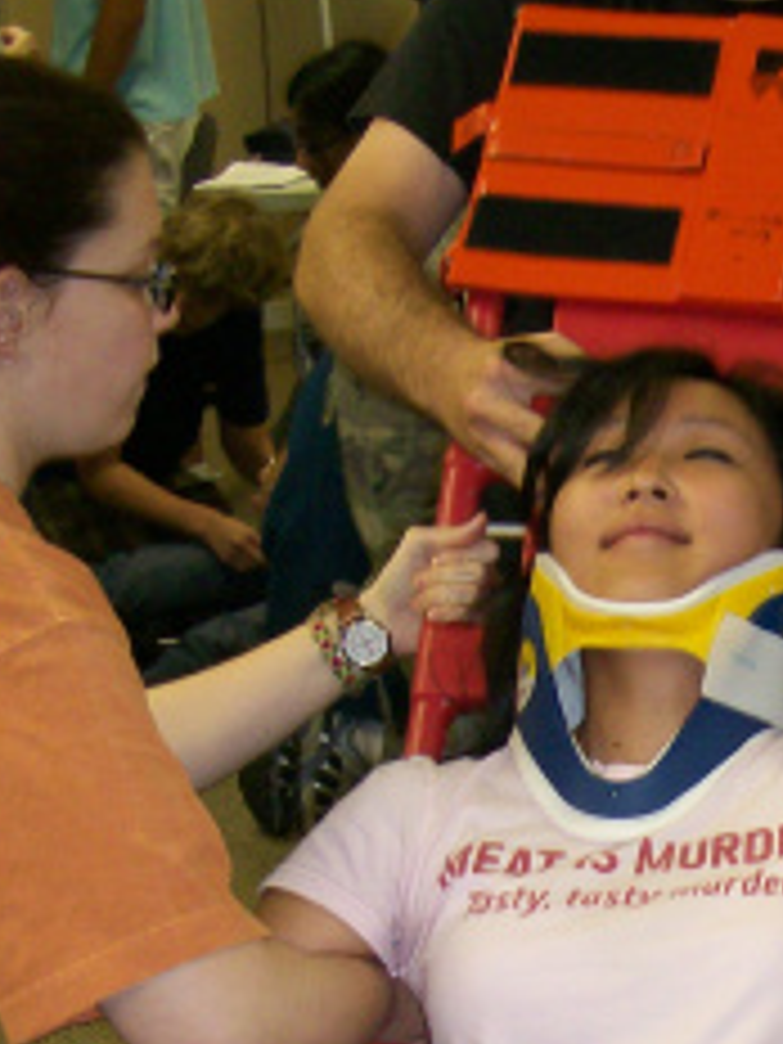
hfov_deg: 15.7
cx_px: 688
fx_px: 2805
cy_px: 958
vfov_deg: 20.6
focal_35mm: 93
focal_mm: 6
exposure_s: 1/64
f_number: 2.7
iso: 140
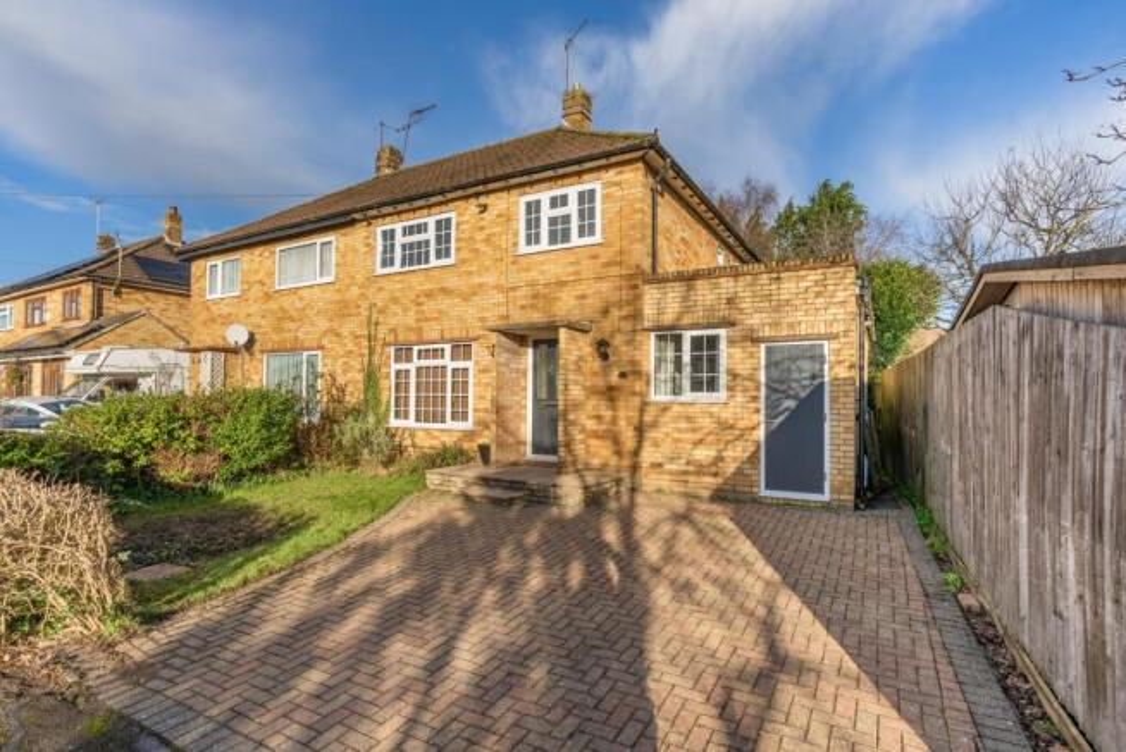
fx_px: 532
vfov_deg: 70.5
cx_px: 563
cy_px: 376
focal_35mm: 17
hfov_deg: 93.2
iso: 80
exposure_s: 1/50
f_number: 11
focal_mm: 17
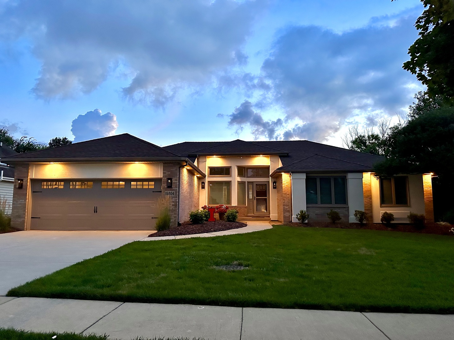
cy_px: 170
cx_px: 227
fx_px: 315
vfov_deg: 56.8
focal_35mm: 24
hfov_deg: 71.6
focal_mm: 6.86
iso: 800
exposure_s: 1/60
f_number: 1.78
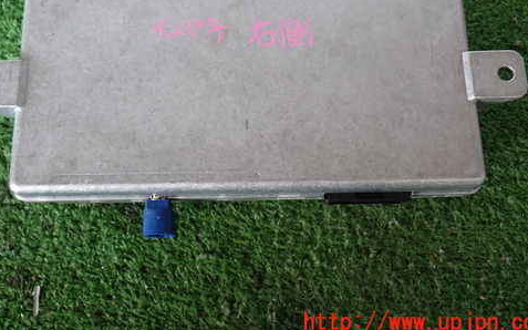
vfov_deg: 26.6
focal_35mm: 48
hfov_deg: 41.7
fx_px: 691
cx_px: 221
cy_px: 87
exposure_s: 1/50
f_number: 2.5
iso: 200
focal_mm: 6.37
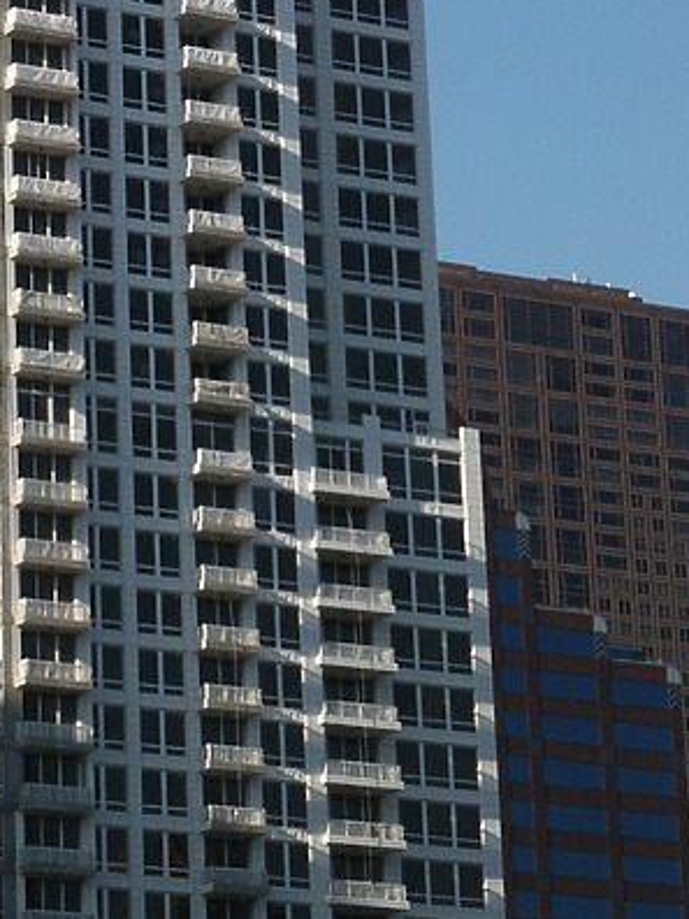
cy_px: -123
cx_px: -22
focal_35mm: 184
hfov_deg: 8.0
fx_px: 4883
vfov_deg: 10.6
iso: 64
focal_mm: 16.14
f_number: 8
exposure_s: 1/180
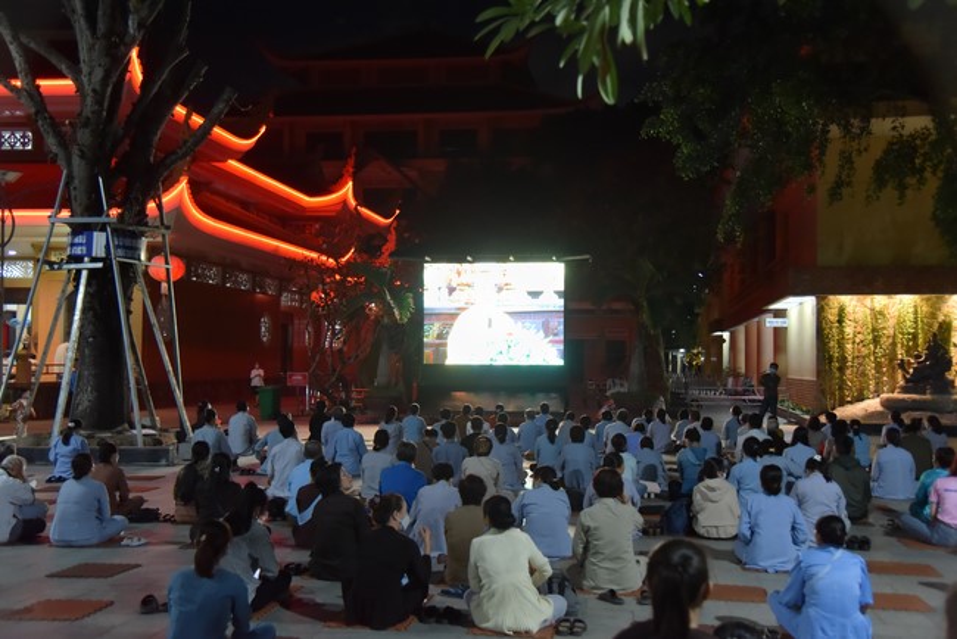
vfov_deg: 33.4
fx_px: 1064
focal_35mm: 40
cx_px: 478
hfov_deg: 48.4
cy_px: 320
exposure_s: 1/125
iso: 2500
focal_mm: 40
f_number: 4
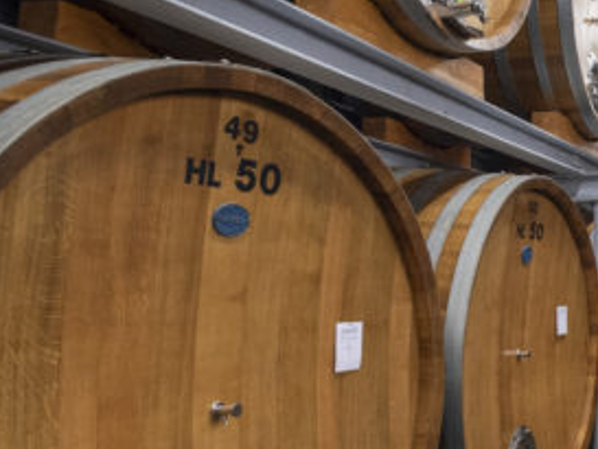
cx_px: 745
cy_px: 257
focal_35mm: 46
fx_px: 795
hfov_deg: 32.7
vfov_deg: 31.5
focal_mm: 17
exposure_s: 1/60
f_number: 4
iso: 800
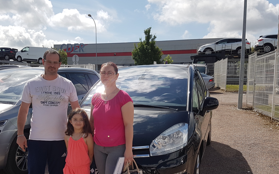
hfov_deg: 50.9
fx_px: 289
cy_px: 112
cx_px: 102
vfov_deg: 33.4
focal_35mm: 38
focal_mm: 4.2
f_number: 1.7
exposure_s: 1/3256
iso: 40
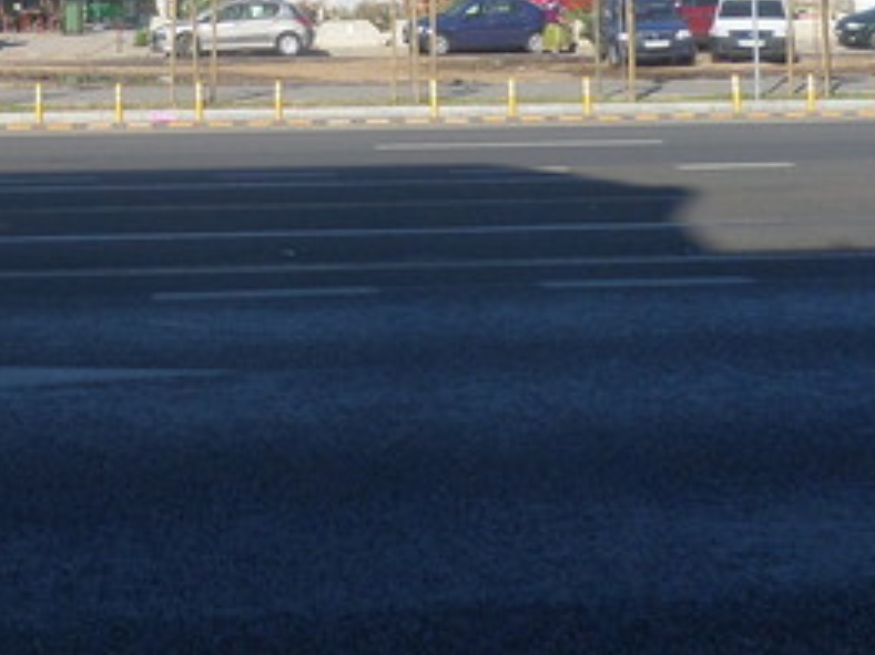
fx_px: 1844
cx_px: 103
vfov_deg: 18.5
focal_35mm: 73
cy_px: -229
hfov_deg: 25.9
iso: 80
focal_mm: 4.3
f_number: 3.1
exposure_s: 1/1000
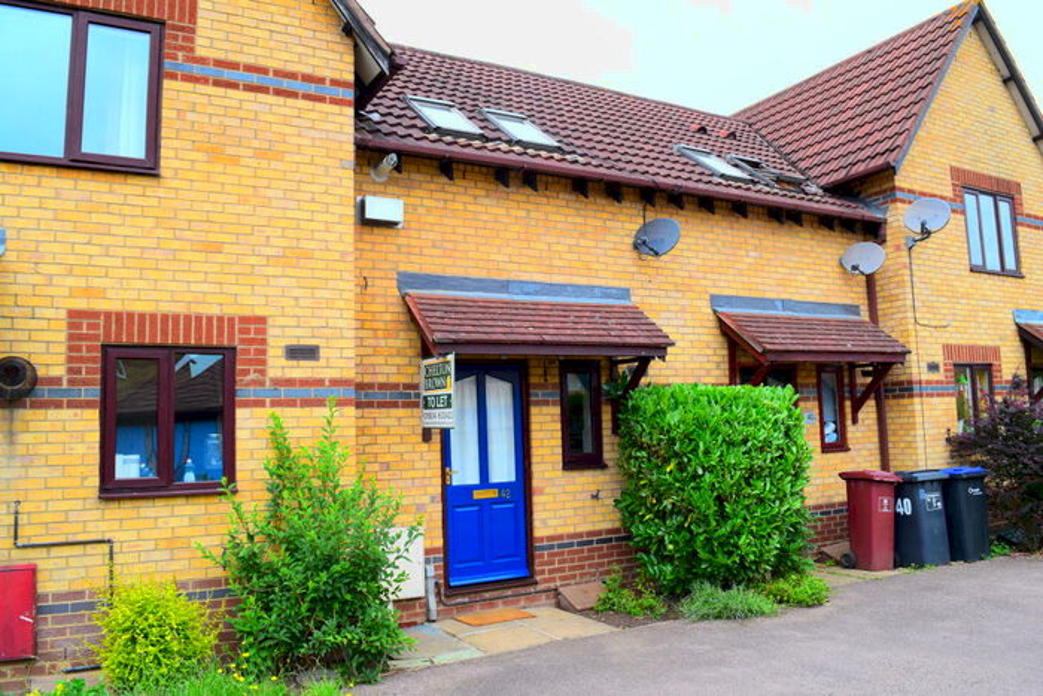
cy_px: 348
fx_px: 782
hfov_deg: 67.4
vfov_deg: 47.9
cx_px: 522
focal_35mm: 27
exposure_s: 1/250
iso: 200
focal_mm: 18
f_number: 8
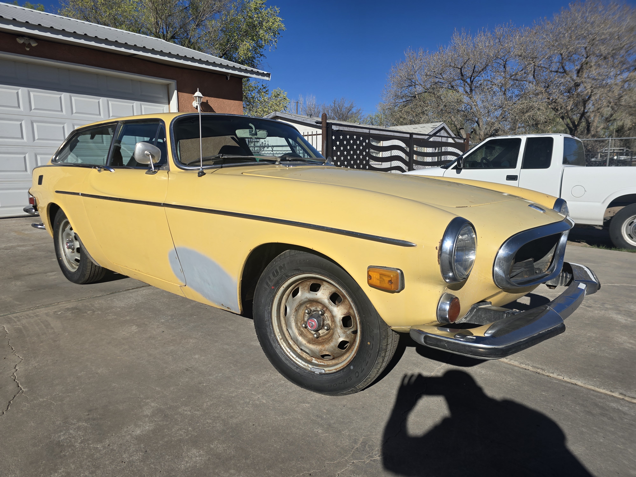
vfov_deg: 58.9
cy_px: 238
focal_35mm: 23
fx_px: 423
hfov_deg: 73.9
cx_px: 318
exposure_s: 1/1563
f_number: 1.7
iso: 12
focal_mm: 6.3
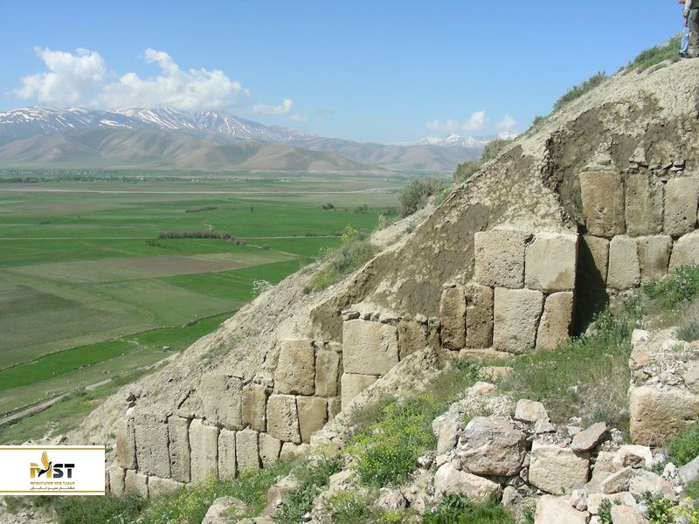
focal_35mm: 38
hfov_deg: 49.0
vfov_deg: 37.7
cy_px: 262
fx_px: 767
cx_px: 350
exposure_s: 1/432
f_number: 5.6
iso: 50
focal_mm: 6.3
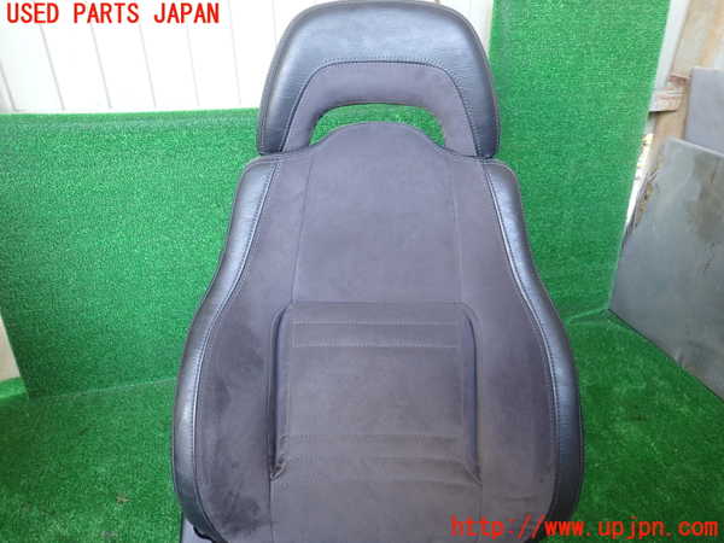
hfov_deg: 69.4
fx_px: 523
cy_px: 272
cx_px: 362
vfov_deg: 54.9
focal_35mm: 25
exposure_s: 1/50
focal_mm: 4.5
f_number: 2
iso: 200
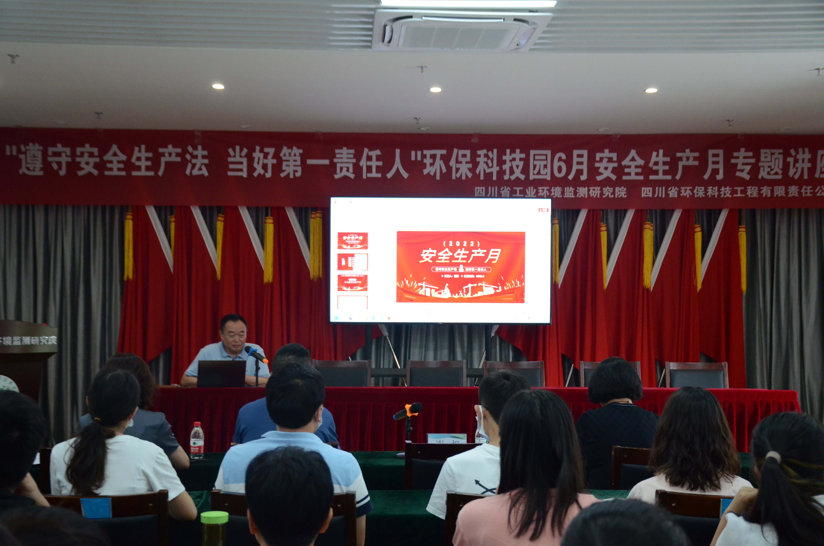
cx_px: 412
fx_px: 1199
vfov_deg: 25.6
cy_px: 273
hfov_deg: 37.9
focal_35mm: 52
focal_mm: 35
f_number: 4.5
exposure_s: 1/80
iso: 1600
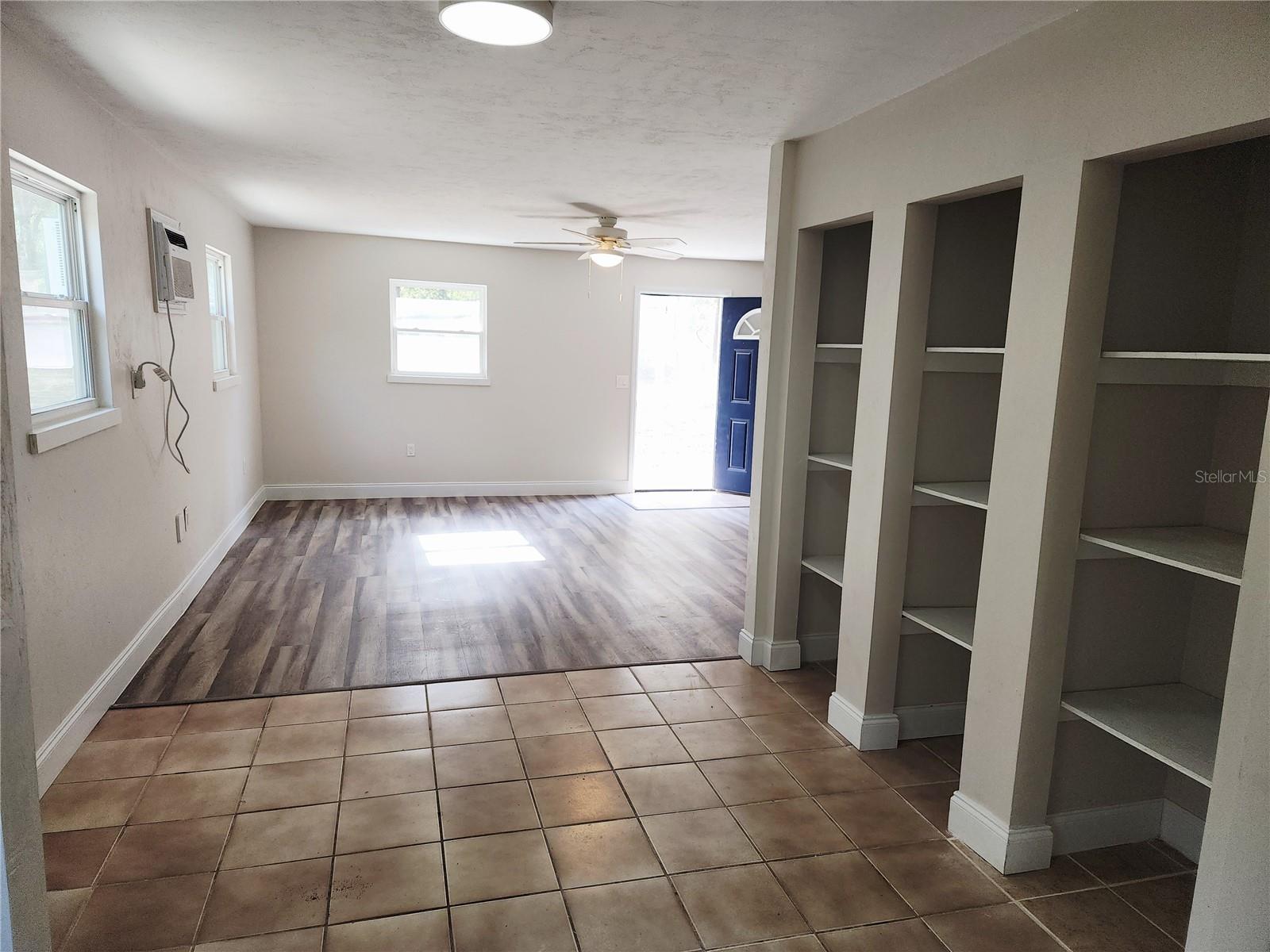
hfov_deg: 73.9
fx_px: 844
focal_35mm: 23
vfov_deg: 58.9
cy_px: 476
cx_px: 635
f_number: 1.8
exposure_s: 1/60.2
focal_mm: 6.4
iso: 32
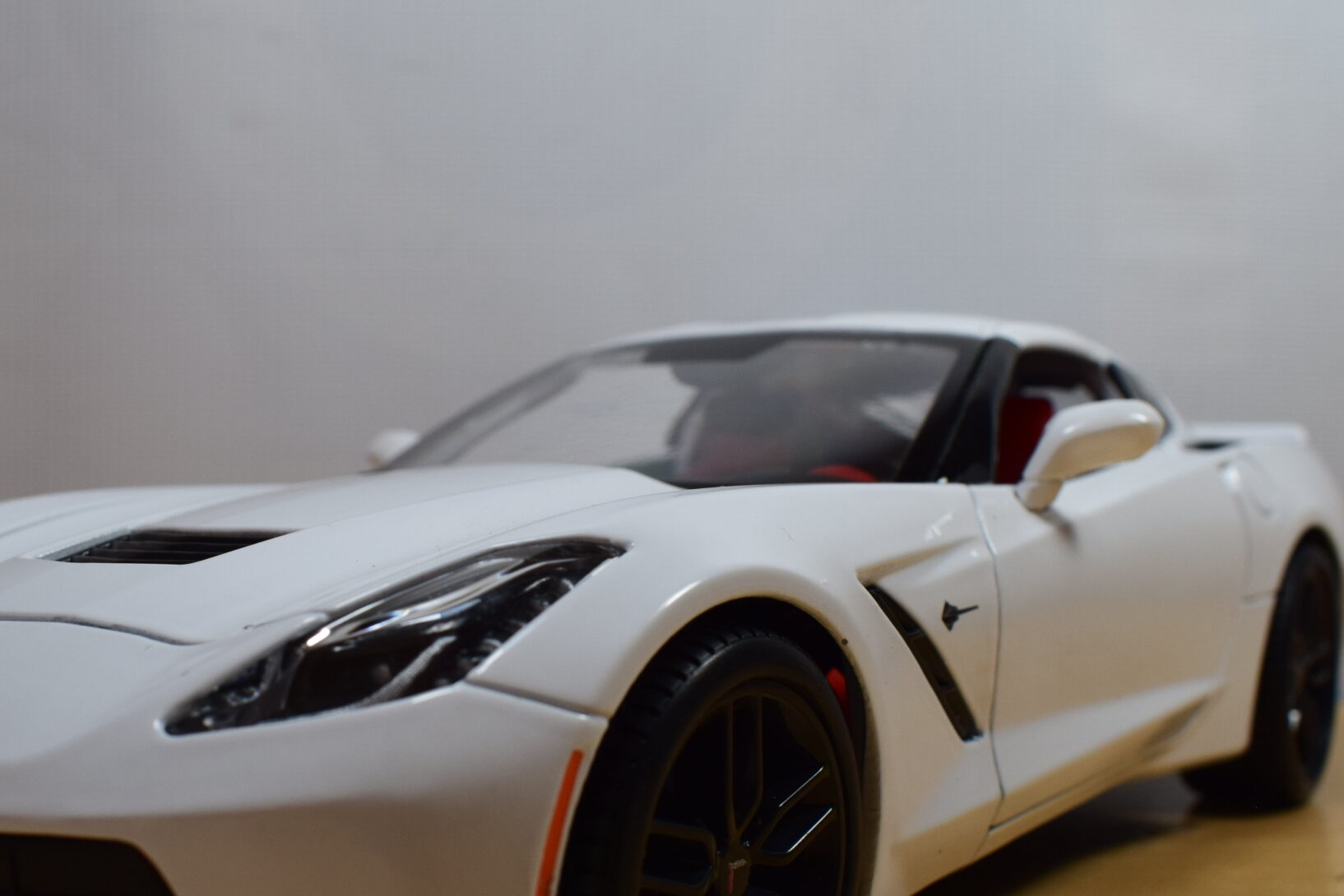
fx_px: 1755
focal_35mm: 47
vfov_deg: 28.6
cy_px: 558
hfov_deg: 41.7
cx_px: 540
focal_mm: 20
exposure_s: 1/160
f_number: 9
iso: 400
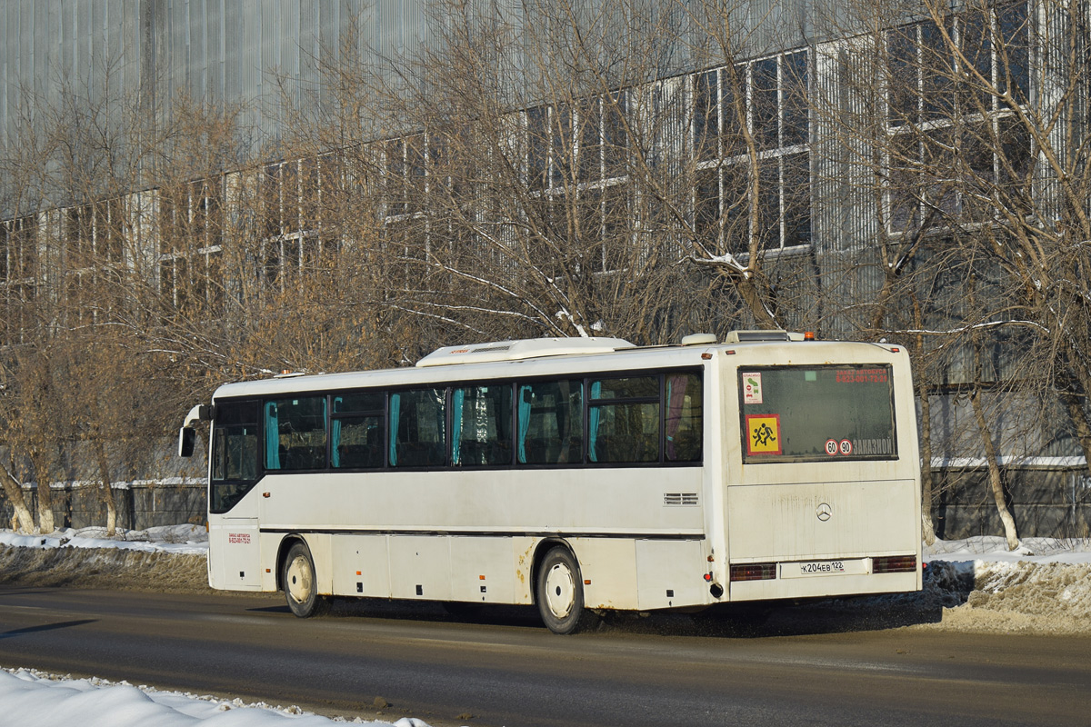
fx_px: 2500
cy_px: 364
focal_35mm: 82
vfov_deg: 16.6
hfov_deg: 24.6
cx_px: 546
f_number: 6.3
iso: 100
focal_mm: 55
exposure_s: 1/800
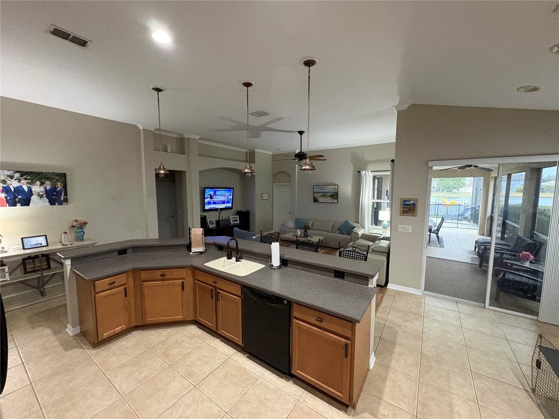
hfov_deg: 102.1
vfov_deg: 85.7
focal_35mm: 14
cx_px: 280
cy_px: 210
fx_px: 226
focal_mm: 2.22
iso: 800
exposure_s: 1/60
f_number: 2.2
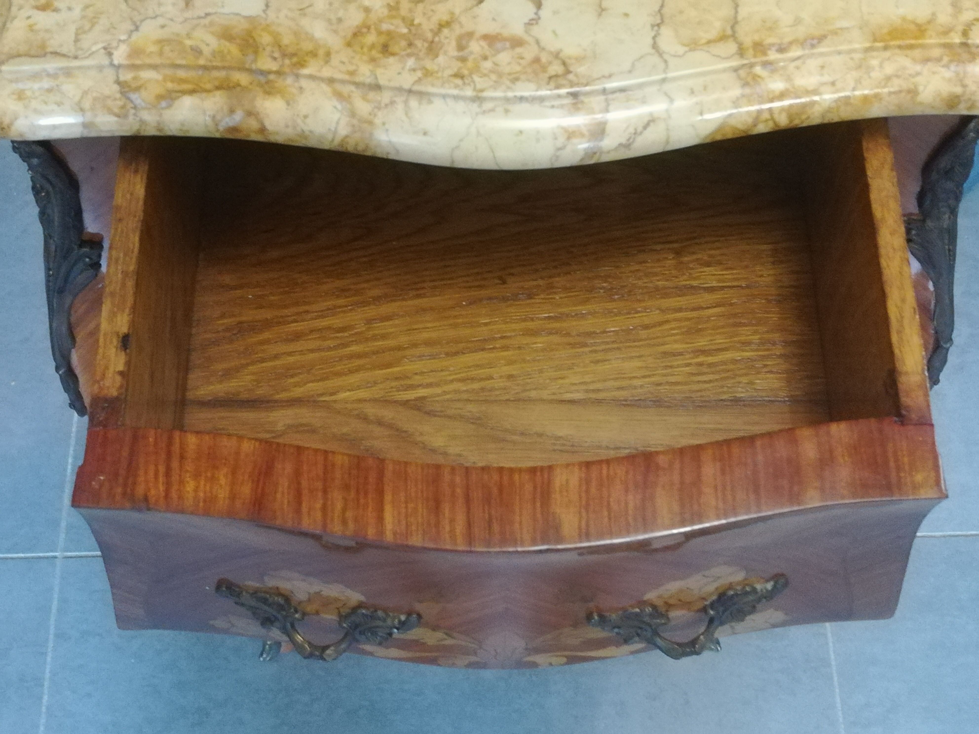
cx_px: 490
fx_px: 1386
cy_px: 367
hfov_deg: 38.9
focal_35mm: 49
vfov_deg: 29.7
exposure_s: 1/14.3
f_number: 2.2
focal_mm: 3.83
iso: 800
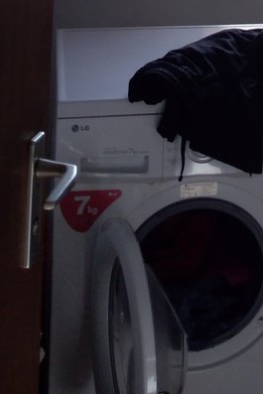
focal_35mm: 98
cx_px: 313
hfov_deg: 13.6
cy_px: -220
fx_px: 1073
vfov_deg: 18.2
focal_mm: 3.54
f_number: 2
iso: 120
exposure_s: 1/100
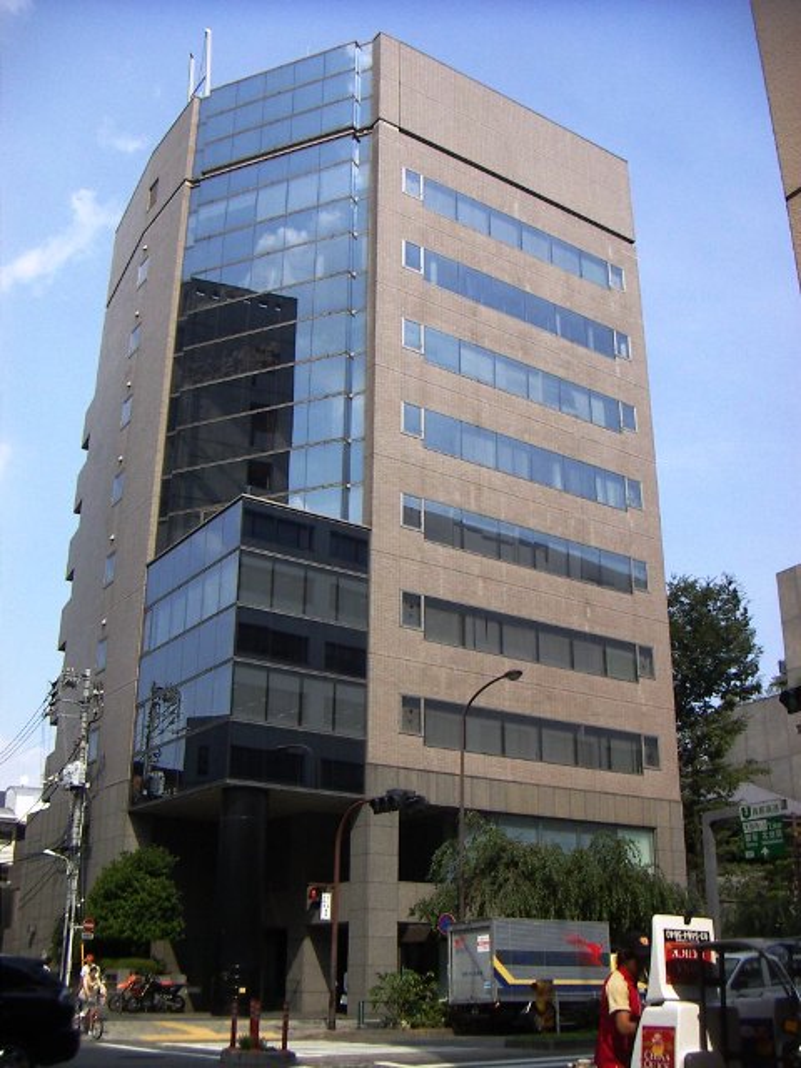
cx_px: 400
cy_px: 534
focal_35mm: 36
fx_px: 1111
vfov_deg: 51.4
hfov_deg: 39.7
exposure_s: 1/250
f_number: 6.7
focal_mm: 4.7
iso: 50
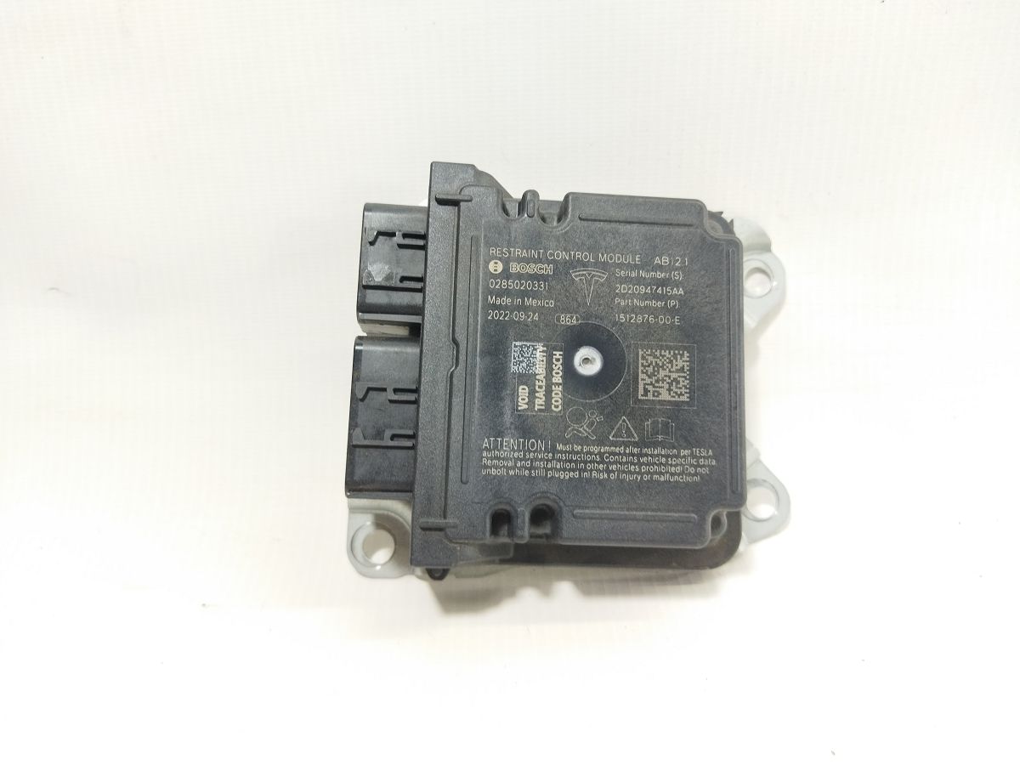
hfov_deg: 65.3
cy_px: 382
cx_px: 510
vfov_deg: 51.4
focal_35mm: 27
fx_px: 796
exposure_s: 1/50
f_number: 1.79
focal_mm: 4.71
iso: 113
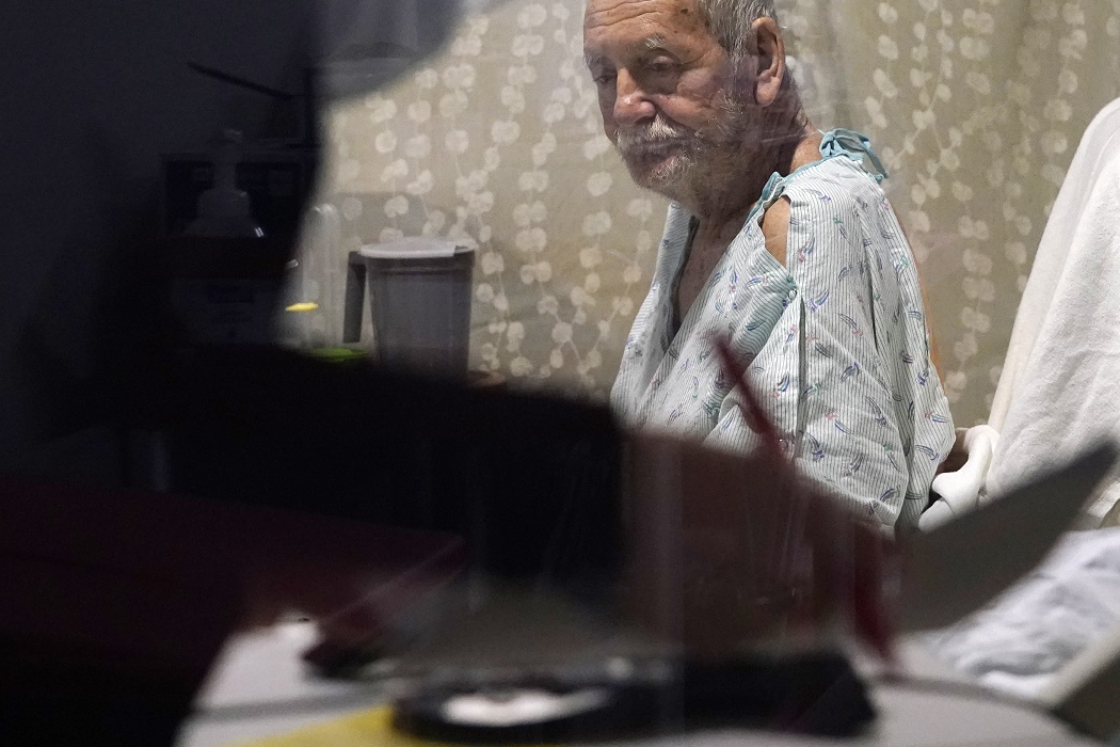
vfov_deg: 11.4
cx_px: 665
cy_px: 213
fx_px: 3733
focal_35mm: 120
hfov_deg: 17.0
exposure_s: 1/250
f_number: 4
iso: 6400
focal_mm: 70
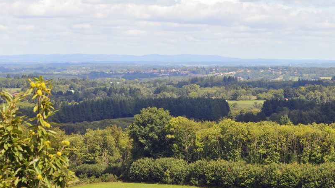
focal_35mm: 126
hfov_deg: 17.0
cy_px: 105
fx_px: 1119
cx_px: 167
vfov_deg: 9.6
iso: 250
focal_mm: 80
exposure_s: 1/320
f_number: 9
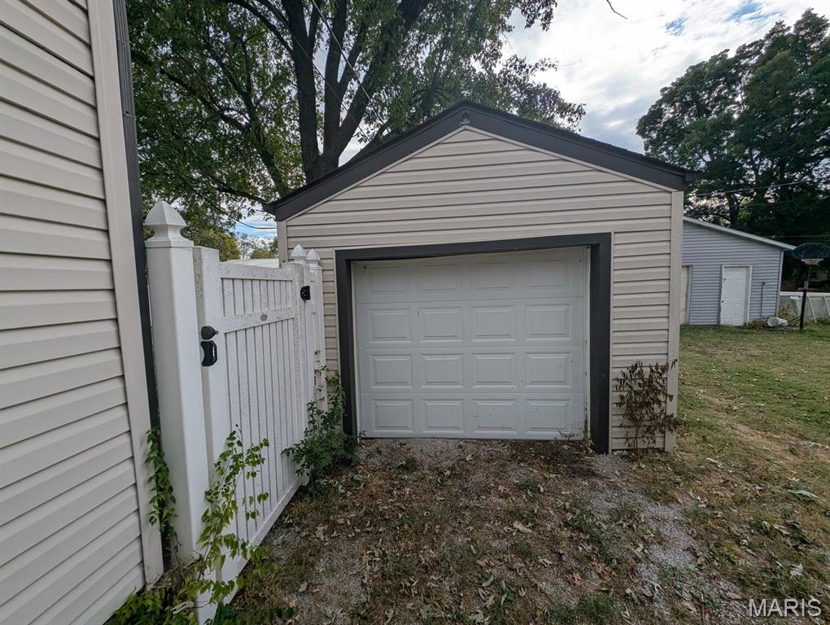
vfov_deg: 94.6
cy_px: 312
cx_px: 415
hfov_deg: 110.5
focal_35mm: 12
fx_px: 288
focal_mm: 2.23
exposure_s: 1/2457
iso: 50
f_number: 1.95
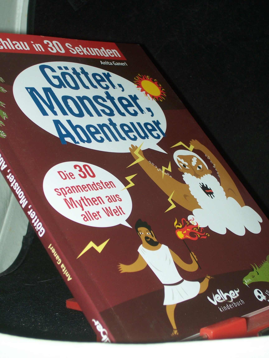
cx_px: 134
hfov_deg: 22.3
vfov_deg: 29.4
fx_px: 684
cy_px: 179
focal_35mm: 66
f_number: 3.6
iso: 80
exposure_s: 1/80
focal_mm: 11
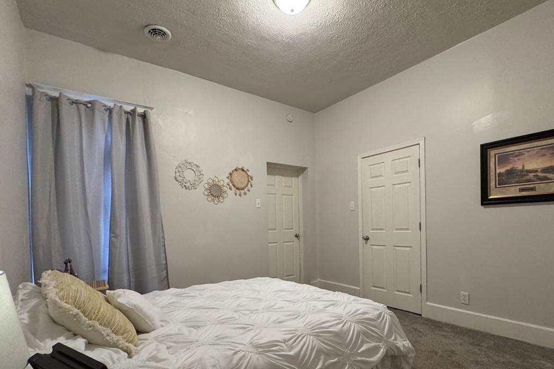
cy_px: 232
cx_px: 279
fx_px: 277
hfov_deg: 90.0
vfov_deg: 66.3
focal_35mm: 18
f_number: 2.2
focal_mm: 2.22
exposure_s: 1/60
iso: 500
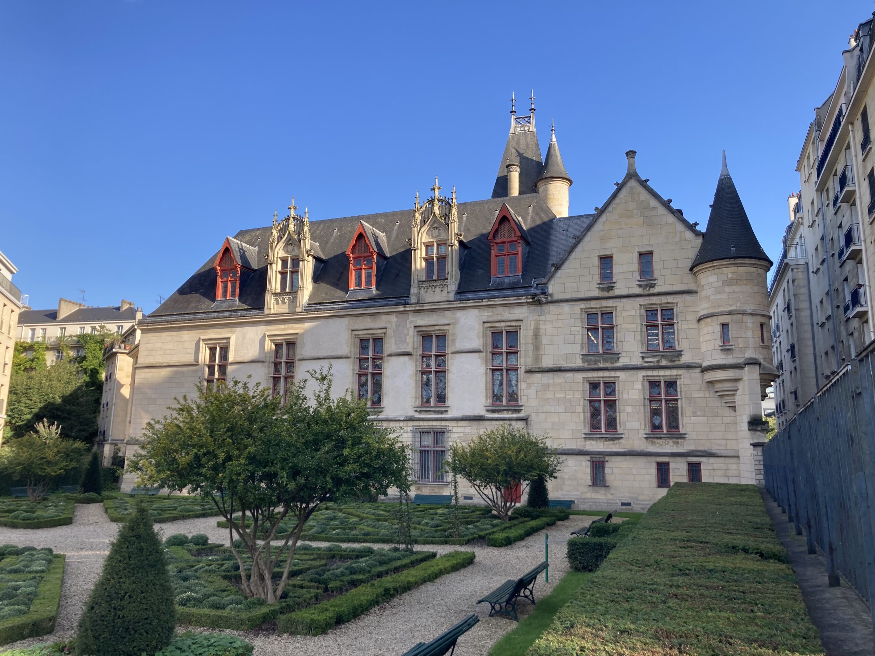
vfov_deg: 49.7
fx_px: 708
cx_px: 438
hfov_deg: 63.4
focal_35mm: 28
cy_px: 328
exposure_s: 1/827
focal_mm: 3.99
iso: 20
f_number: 1.8
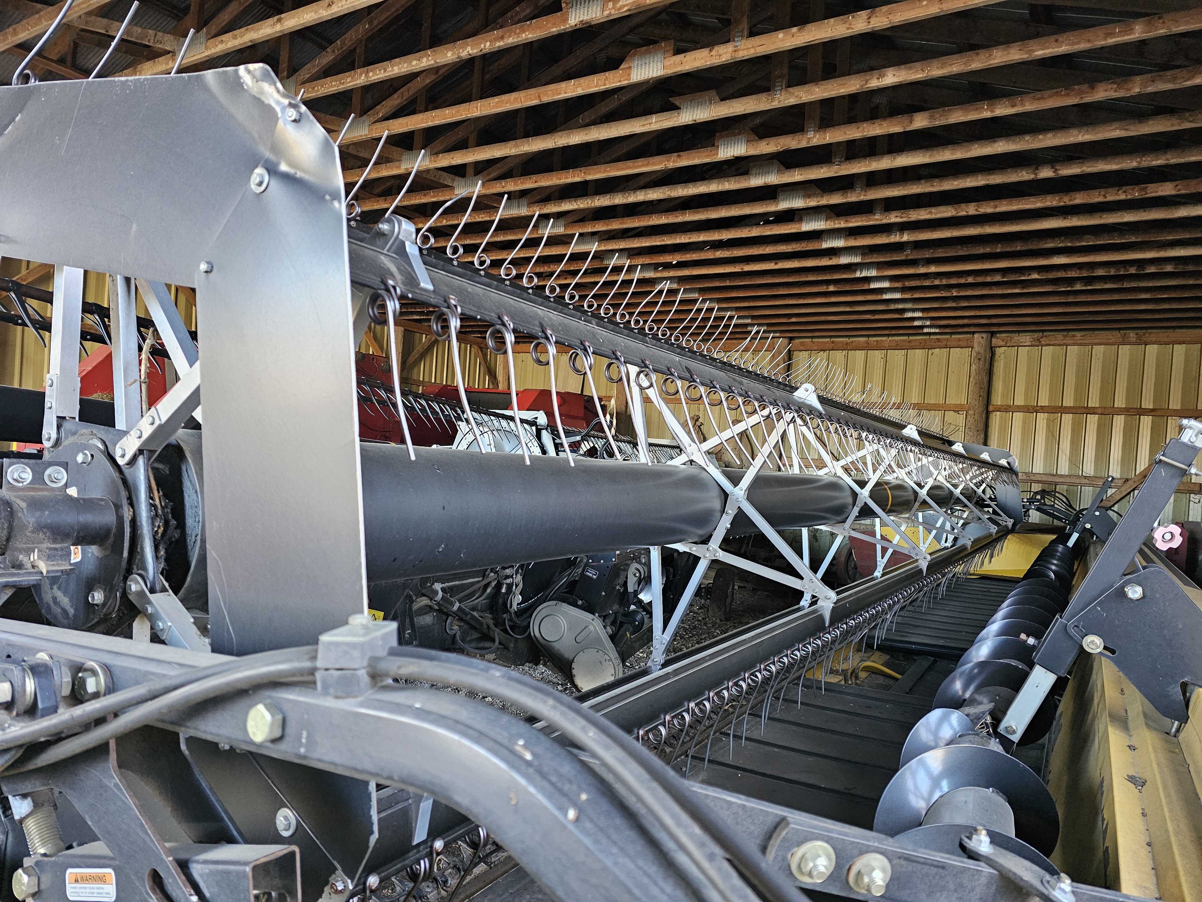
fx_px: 799
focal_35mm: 23
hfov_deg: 73.9
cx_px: 601
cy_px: 451
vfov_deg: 58.9
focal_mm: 6.3
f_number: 1.7
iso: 1000
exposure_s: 1/120
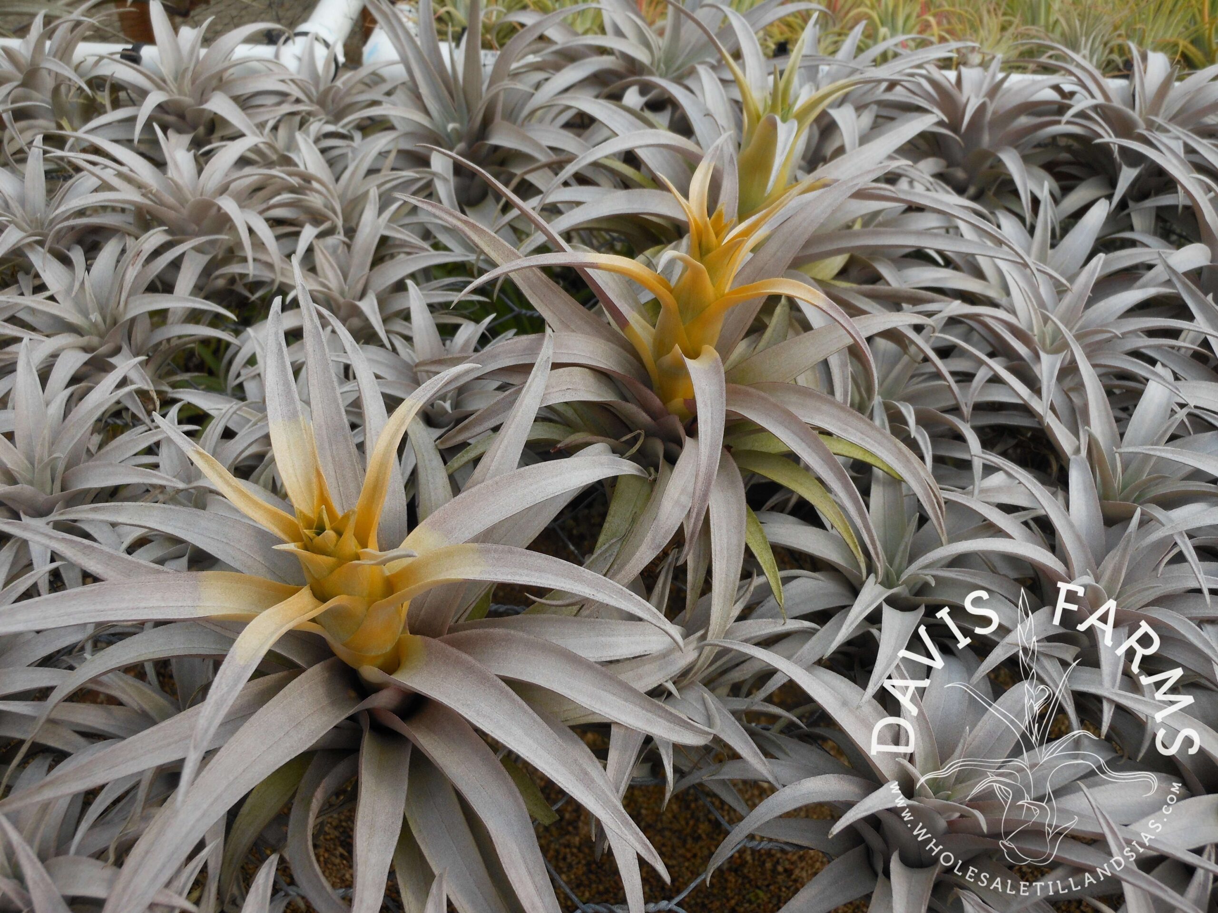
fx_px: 1161
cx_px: 609
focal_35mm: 33
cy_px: 456
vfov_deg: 42.9
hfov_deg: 55.4
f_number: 4
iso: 80
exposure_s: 1/640
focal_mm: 5.9
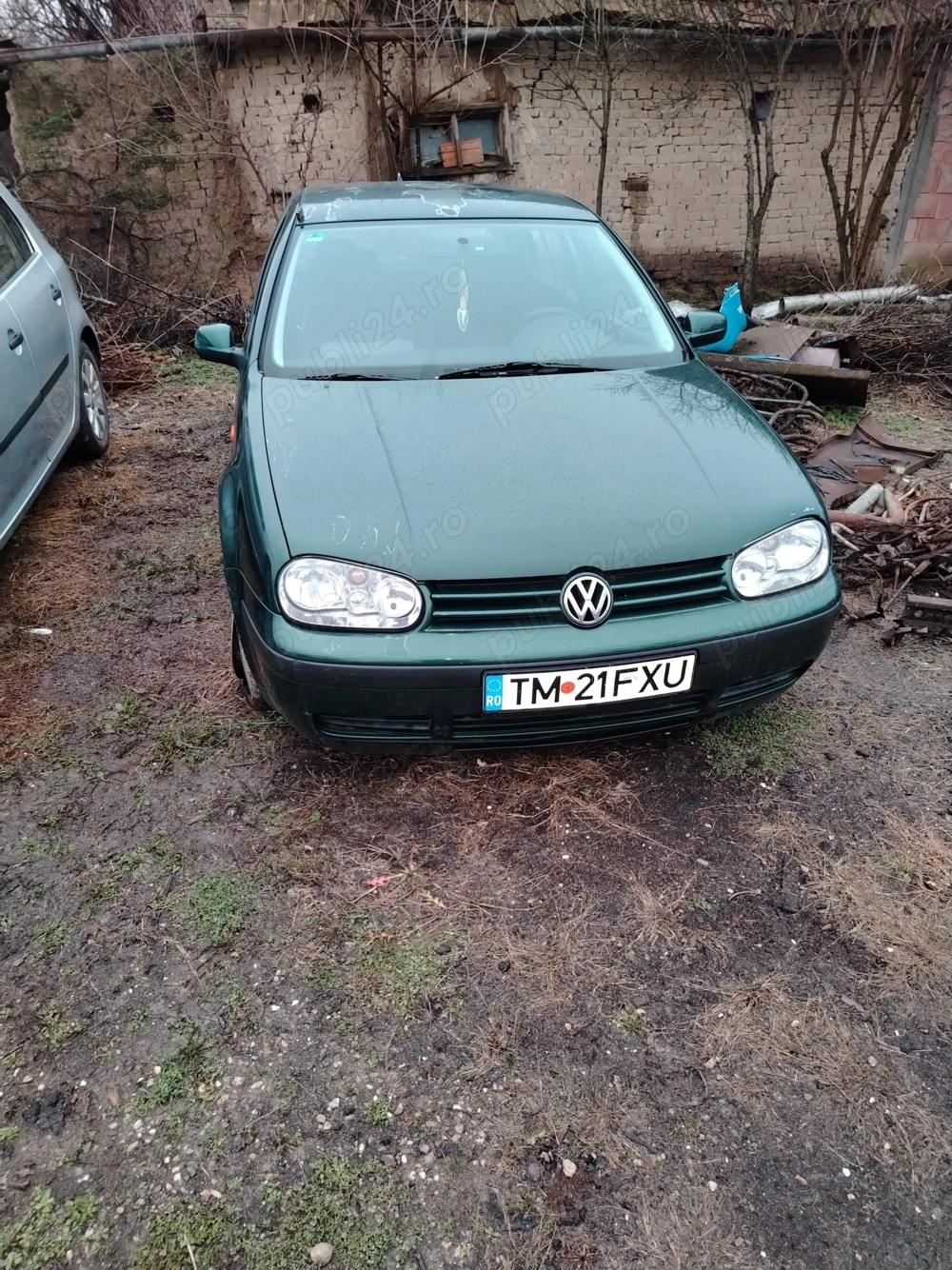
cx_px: 476
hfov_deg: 56.8
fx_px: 880
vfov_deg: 71.6
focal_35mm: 24
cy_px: 635
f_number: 1.75
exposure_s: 1/33.3
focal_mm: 5.25
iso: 1588
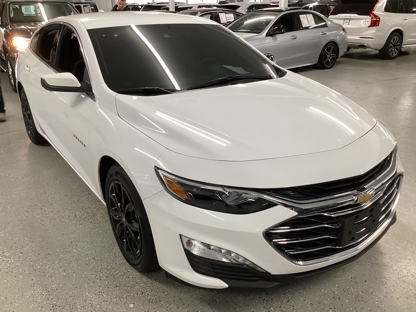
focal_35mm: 31
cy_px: 156
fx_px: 373
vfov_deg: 45.4
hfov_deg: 58.4
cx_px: 208
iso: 125
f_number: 2.4
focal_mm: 3.3
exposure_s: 1/60
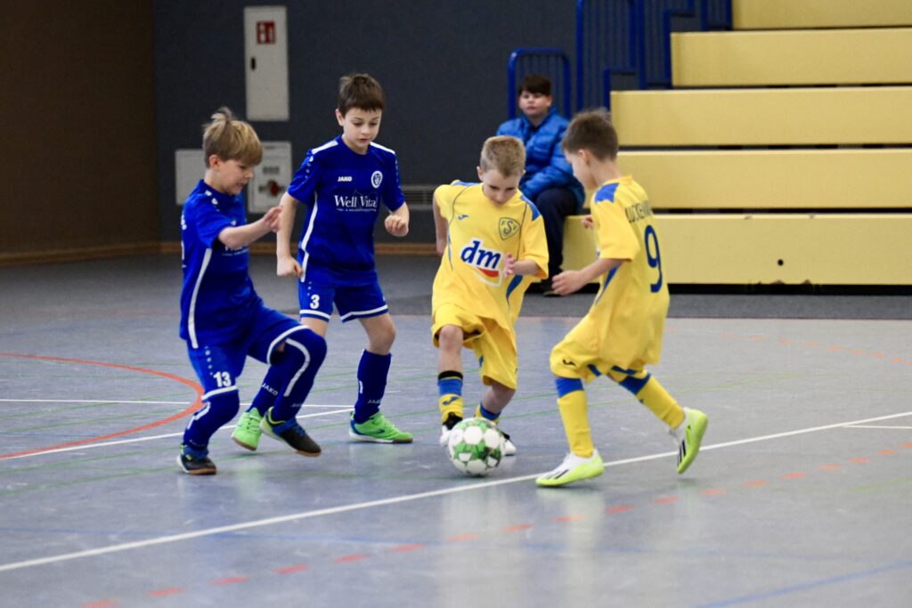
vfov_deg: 9.8
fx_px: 3547
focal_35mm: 140
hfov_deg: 14.7
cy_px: 304
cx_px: 456
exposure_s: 1/1600
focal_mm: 140
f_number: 2.8
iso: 8000
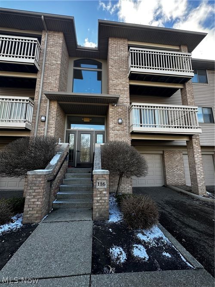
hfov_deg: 85.7
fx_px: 116
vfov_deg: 102.1
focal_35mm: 14
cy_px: 144
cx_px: 108
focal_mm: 2.22
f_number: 2.2
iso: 40
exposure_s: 1/212
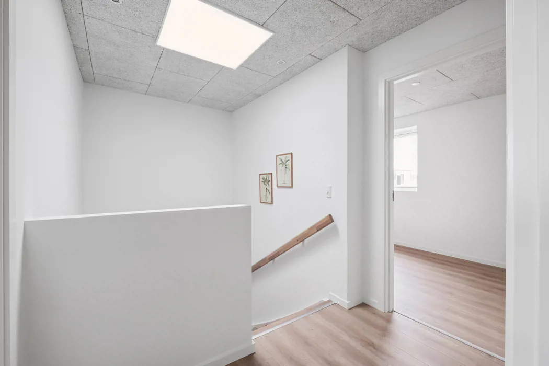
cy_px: 183
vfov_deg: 77.3
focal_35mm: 15
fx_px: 229
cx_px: 274
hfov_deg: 100.4
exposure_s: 1/6
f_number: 8
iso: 800
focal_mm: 10
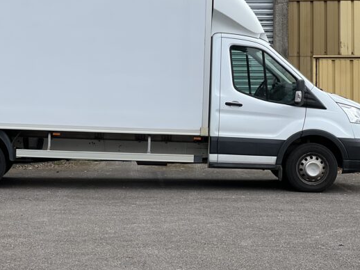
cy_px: 73
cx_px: 110
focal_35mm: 119
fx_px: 1237
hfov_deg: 16.5
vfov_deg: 12.4
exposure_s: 1/250
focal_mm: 9
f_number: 2.8
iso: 25
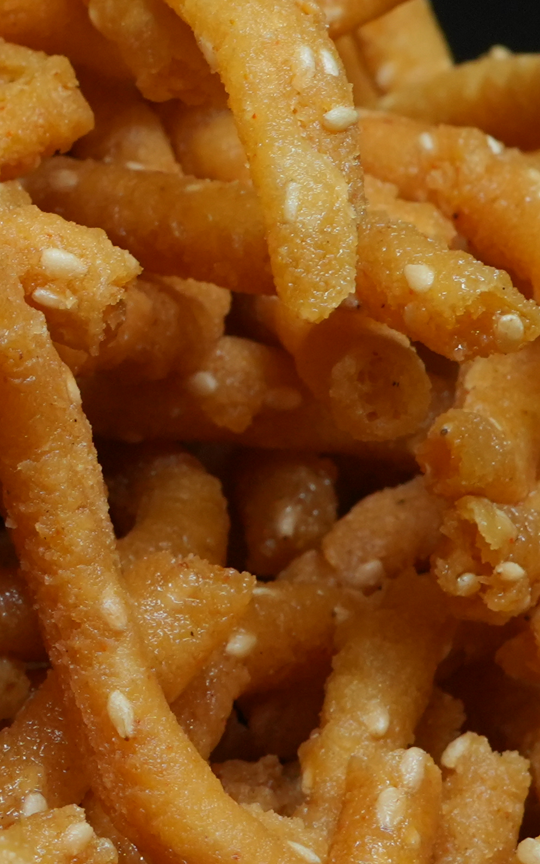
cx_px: -662
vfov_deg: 9.2
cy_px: -154
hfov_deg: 5.7
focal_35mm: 225
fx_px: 5298
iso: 1250
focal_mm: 50
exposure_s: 1/125
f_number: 10
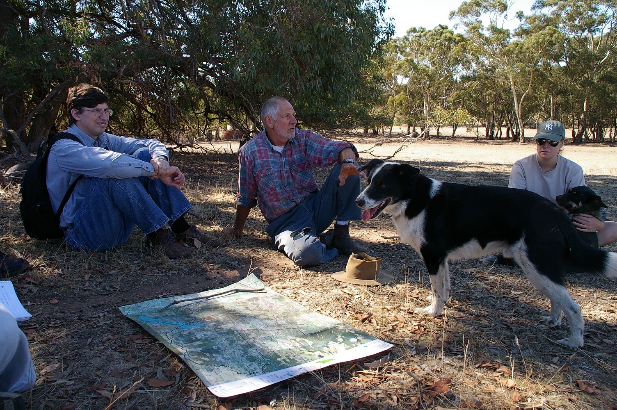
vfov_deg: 47.8
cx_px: 308
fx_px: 462
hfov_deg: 67.4
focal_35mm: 27
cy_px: 205
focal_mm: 18
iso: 200
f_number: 5.6
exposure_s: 1/125
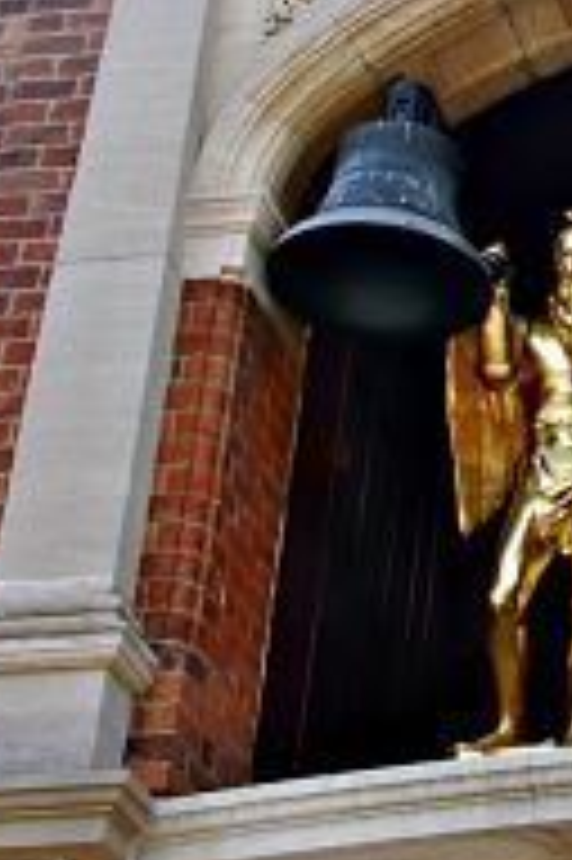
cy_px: 5
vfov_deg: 15.1
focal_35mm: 134
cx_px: 1020
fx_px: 3199
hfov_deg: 9.7
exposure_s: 1/200
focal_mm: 22
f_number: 7.1
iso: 200
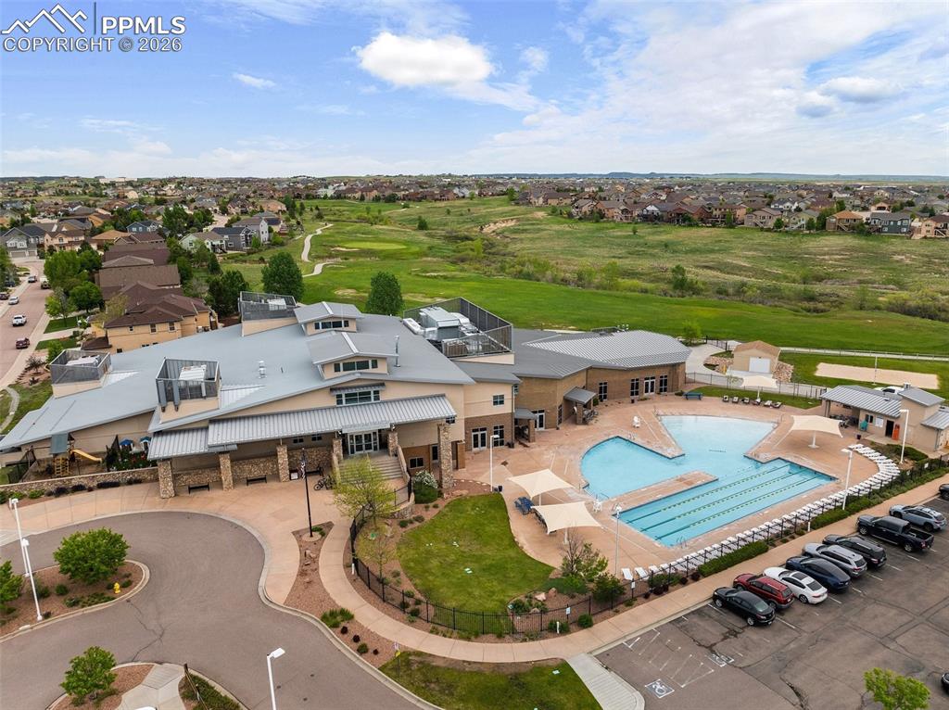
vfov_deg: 56.7
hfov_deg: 71.6
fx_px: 657
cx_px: 474
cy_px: 355
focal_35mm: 24
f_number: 2.8
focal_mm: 12.29
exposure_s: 1/60
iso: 100
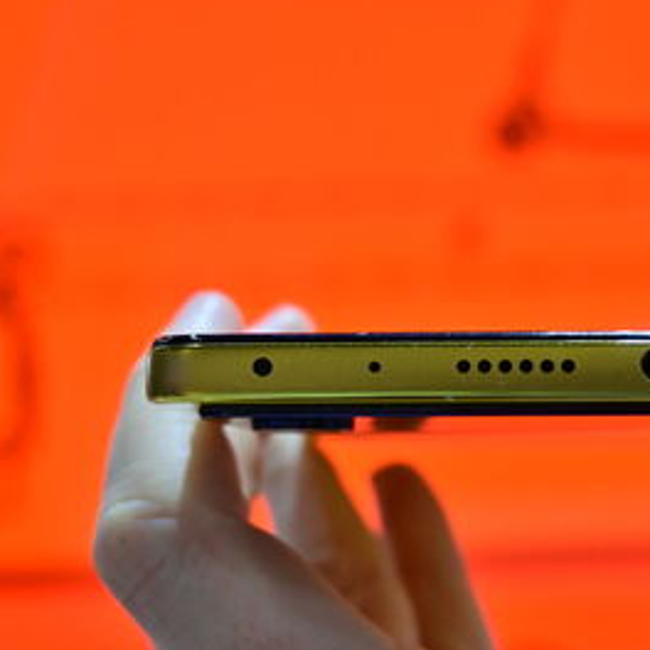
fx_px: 1763
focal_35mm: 83
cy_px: 432
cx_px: 517
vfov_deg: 20.8
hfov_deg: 20.7
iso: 250
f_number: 5
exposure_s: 1/100
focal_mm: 28
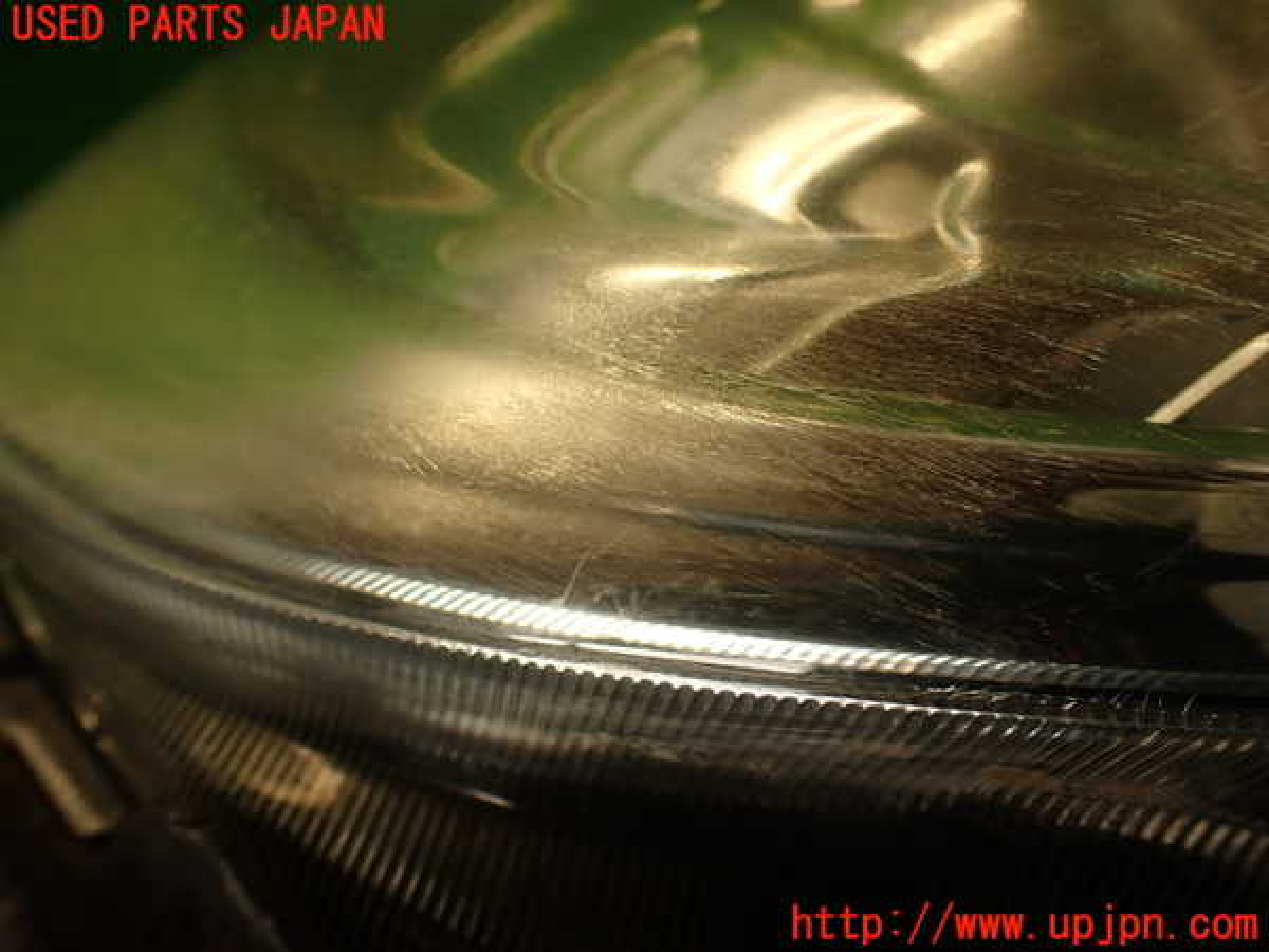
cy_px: 476
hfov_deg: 56.8
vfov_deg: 44.2
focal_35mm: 32
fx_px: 1173
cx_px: 634
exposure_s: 1/100
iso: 100
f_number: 3.2
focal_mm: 5.79
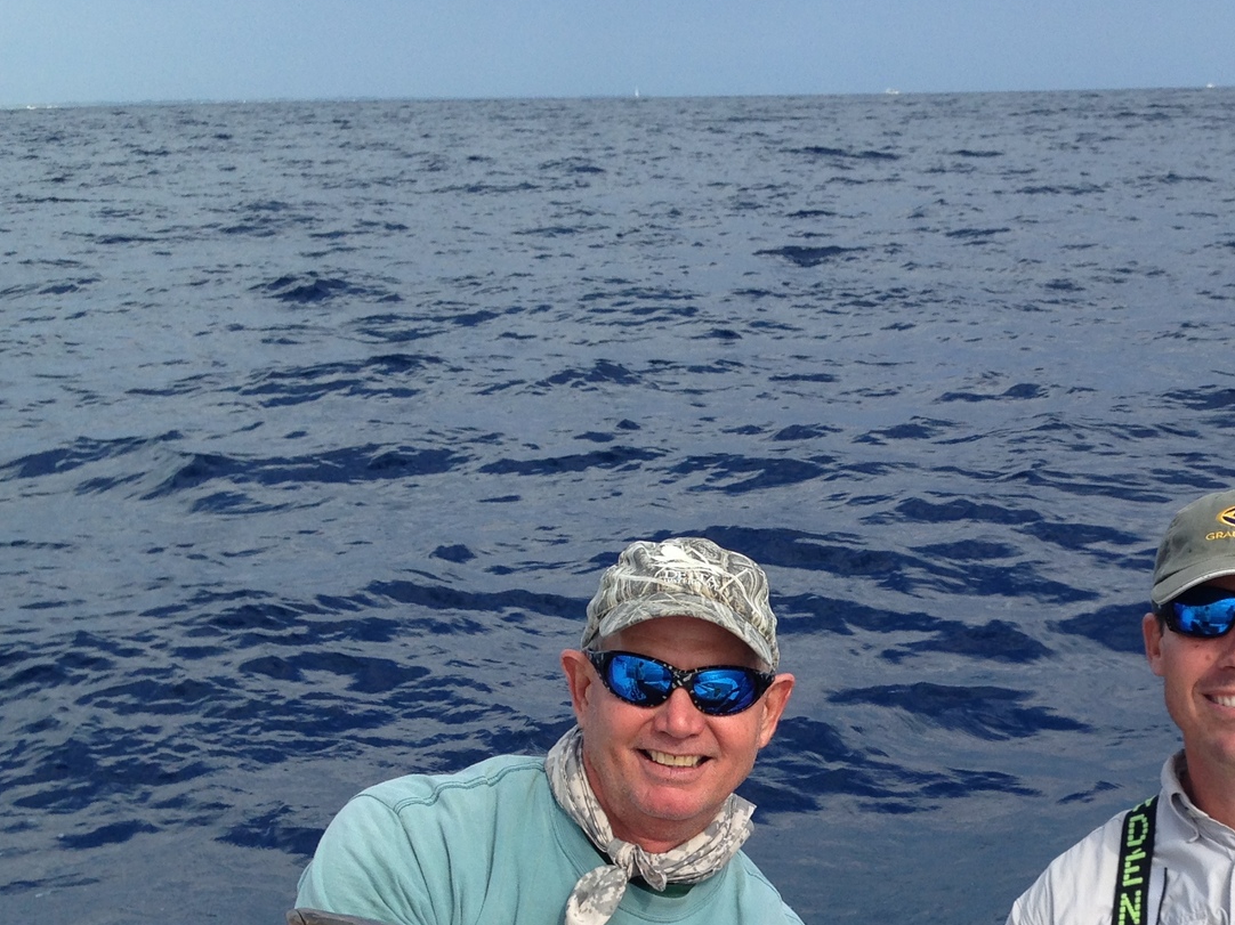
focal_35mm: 61
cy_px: 838
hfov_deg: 30.7
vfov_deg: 23.4
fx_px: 2176
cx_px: 1032
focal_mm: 4.12
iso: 50
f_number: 2.4
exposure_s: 1/1063
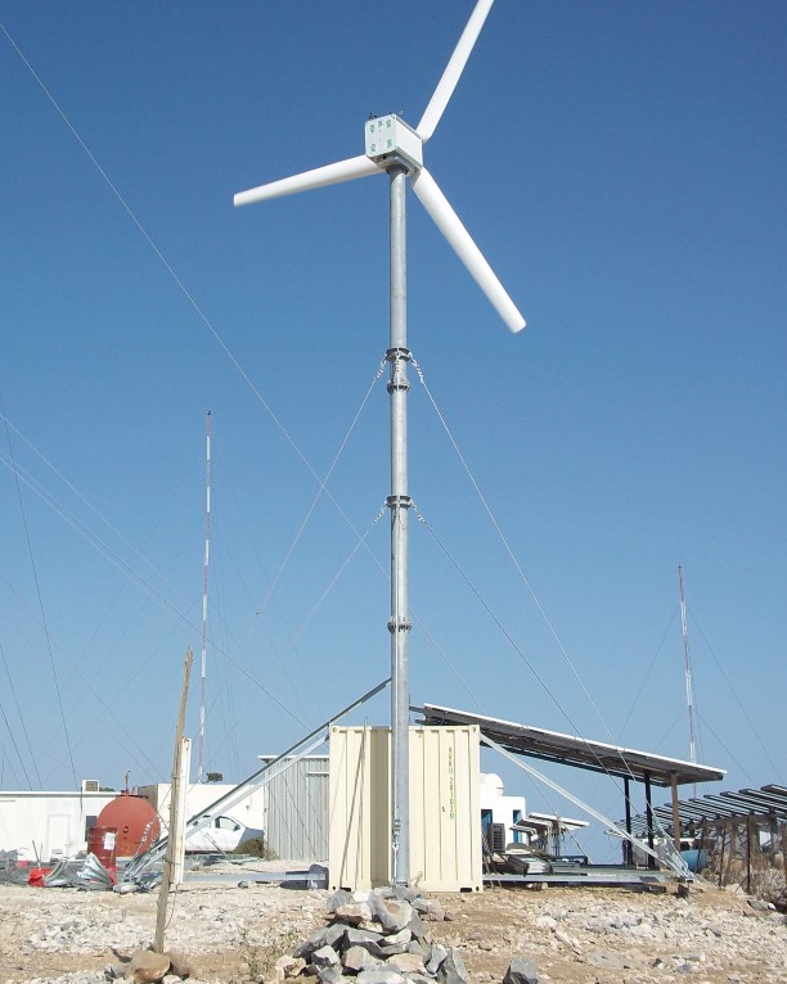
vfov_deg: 39.5
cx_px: 354
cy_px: 412
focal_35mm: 47
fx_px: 1370
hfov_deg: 32.0
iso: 80
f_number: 8
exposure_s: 1/250
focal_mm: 6.5
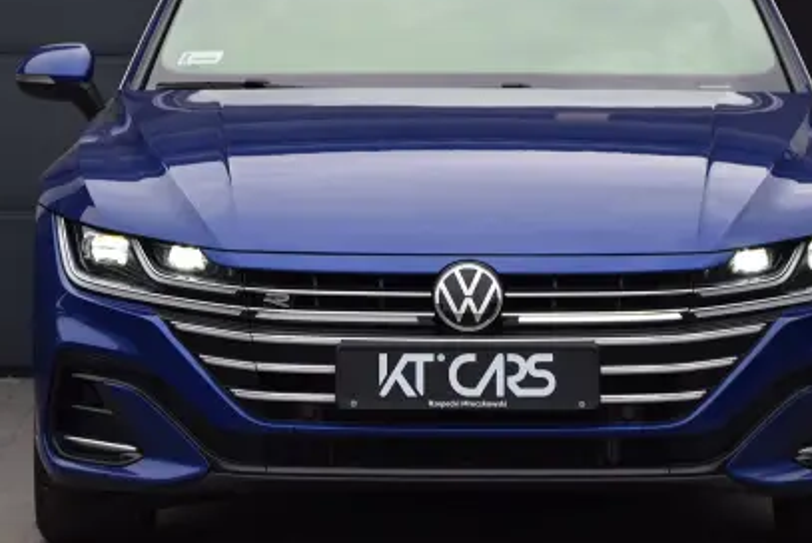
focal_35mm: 231
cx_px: 447
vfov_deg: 6.0
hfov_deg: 8.9
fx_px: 5214
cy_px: 237
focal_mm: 98
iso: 320
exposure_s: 1/640
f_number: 6.3
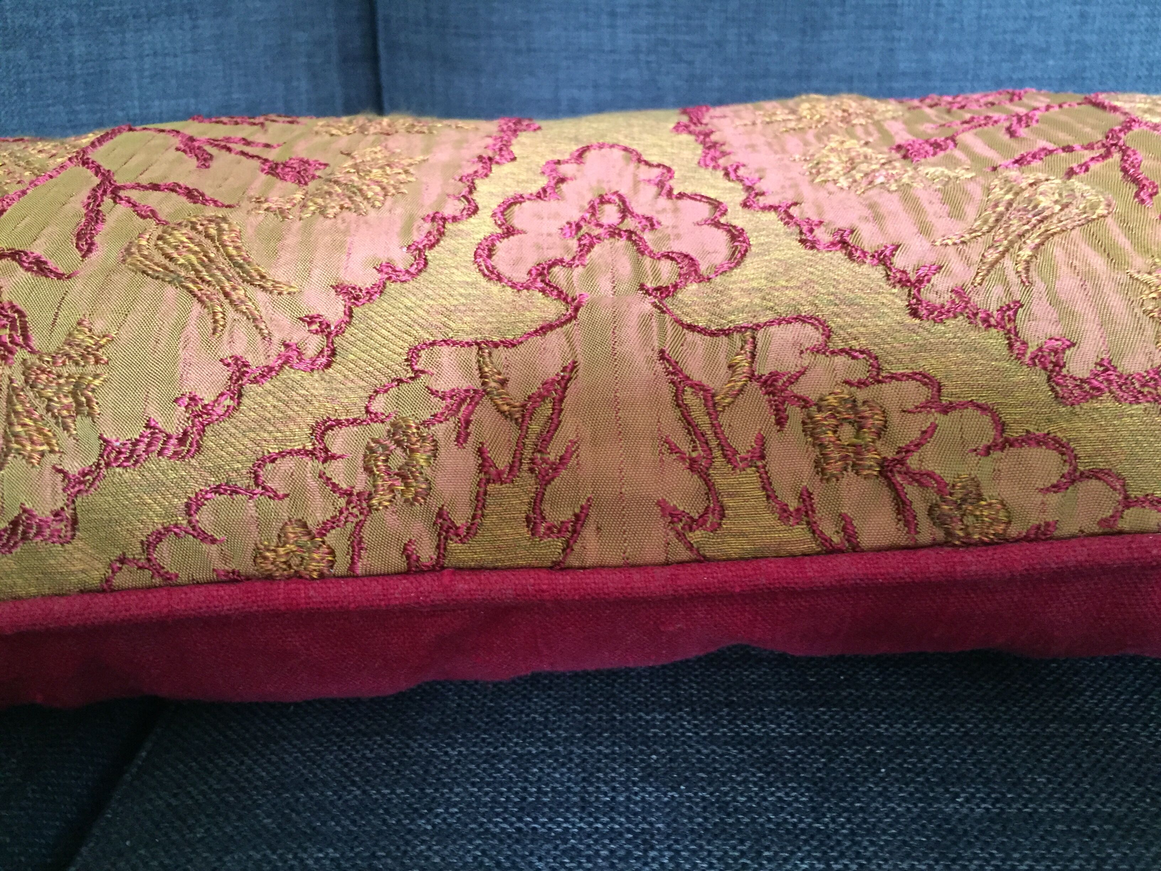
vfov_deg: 48.2
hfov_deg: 61.7
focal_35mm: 29
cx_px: 580
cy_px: 436
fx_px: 973
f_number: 2.2
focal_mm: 4.15
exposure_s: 1/17
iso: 250
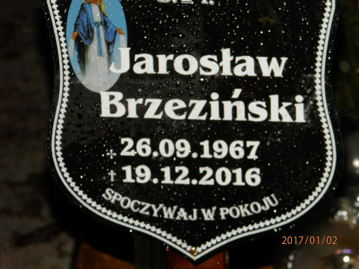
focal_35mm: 224
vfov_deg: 6.6
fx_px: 2323
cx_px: 180
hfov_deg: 8.8
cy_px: 134
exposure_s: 1/200
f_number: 5.4
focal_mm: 40
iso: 320
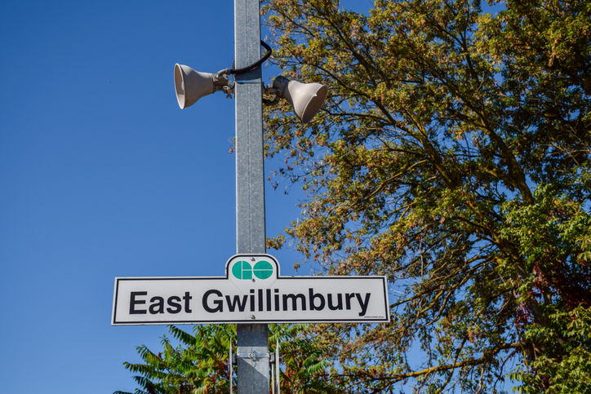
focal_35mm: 51
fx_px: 837
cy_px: 197
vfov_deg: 26.5
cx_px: 296
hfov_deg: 38.9
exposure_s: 1/800
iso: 100
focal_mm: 34
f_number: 7.1
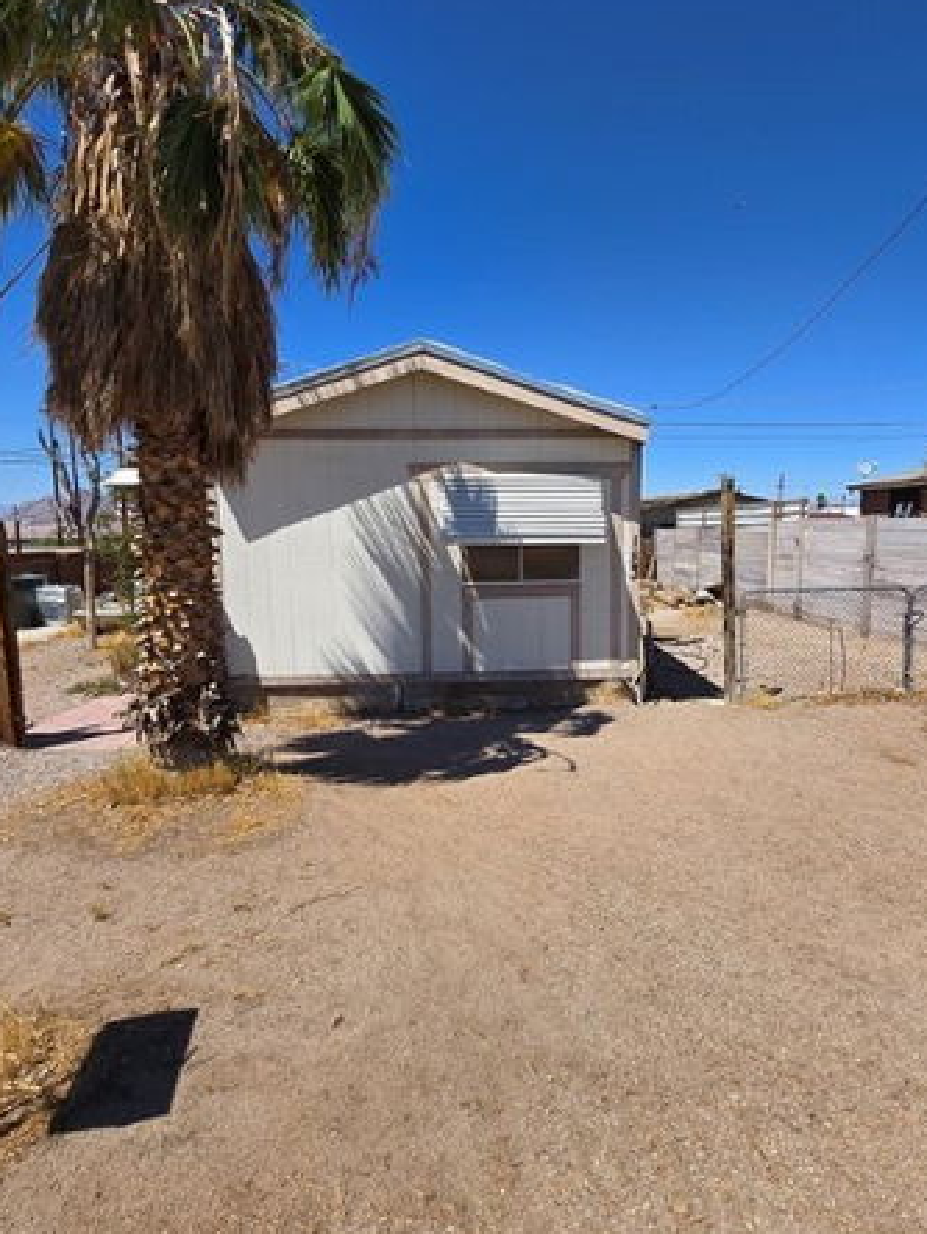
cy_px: 627
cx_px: 523
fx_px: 713
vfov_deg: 81.7
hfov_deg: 65.8
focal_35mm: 20
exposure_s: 1/1723
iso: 25
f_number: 2.2
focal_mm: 1.7
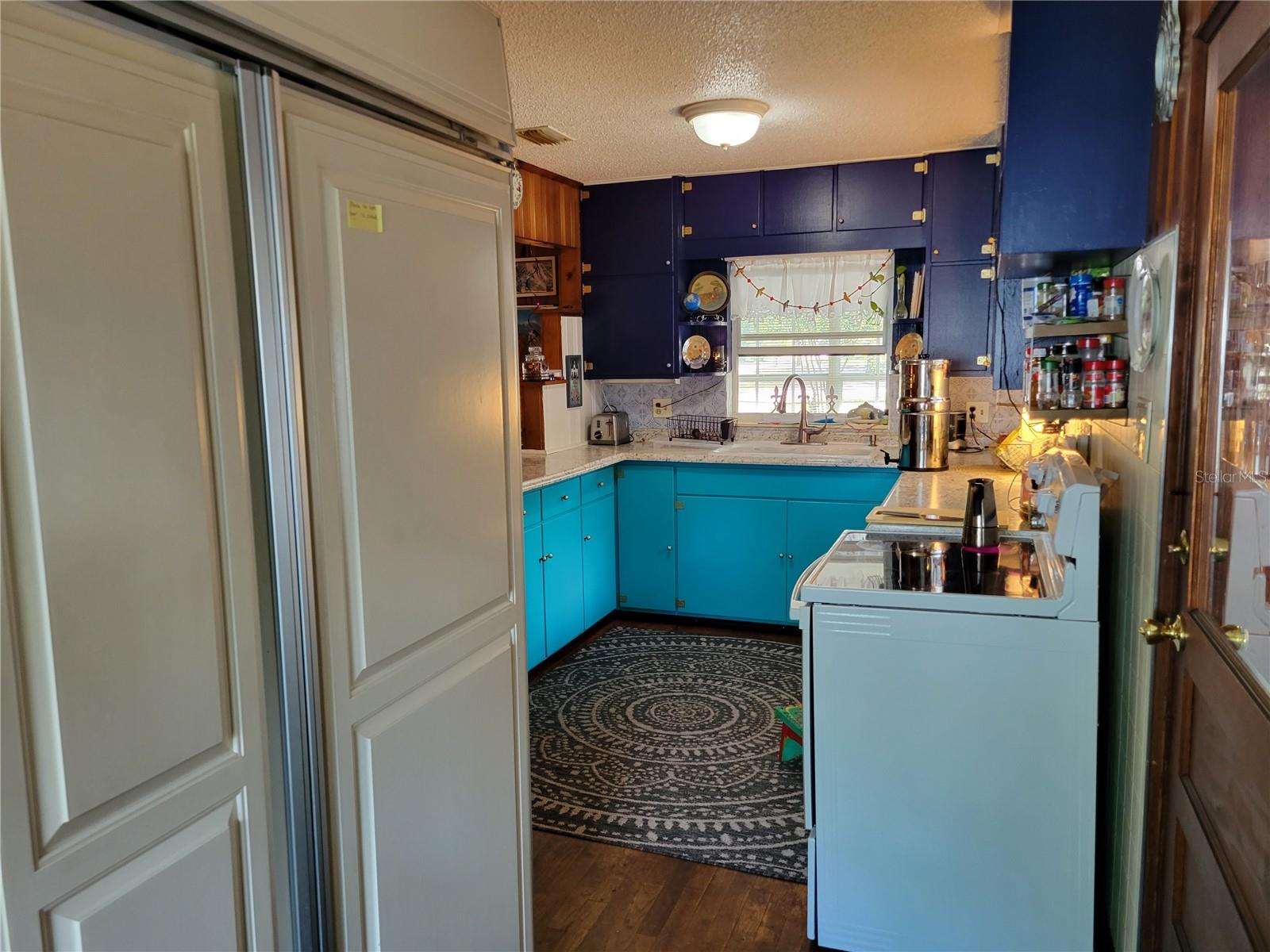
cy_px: 476
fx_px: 954
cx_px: 635
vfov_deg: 53.1
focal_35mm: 26
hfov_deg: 67.3
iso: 250
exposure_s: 1/40
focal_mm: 5.4
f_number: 1.8
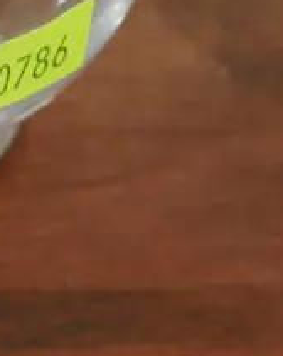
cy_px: -144
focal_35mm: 190
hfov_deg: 8.1
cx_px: 199
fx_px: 1995
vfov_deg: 9.9
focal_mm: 20
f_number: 4.5
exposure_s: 1/60
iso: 640
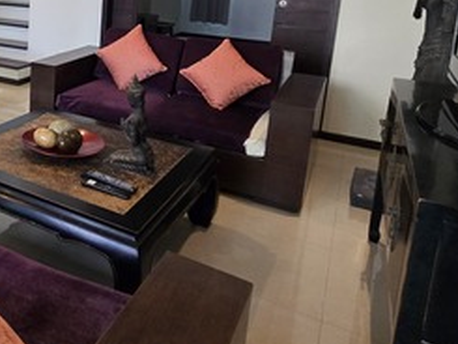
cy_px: 43
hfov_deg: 44.0
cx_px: -22
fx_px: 450
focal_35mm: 34
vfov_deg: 39.2
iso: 200
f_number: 2.2
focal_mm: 2.2
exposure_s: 1/50
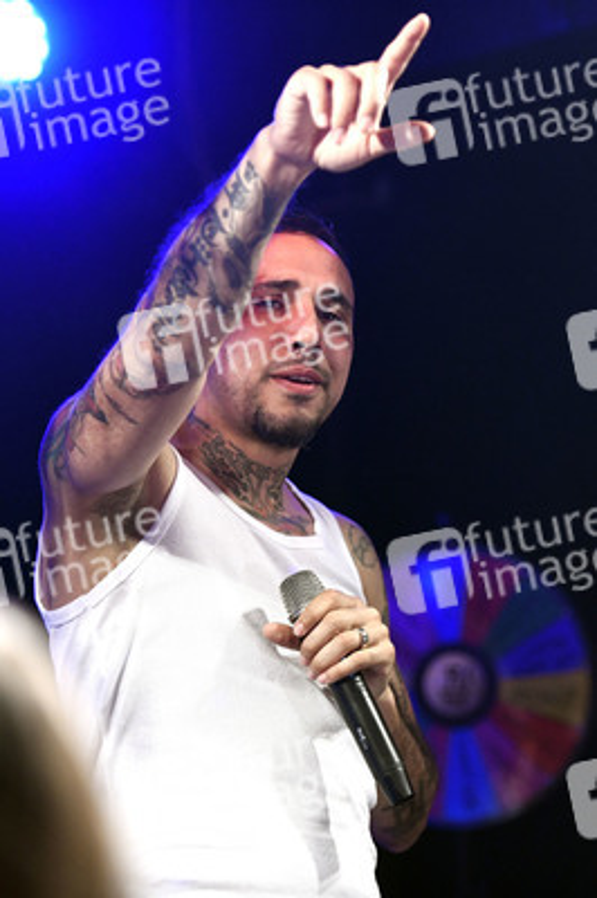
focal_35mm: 105
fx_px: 2616
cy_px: 449
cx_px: 298
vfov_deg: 19.5
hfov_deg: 13.0
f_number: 3.2
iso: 3200
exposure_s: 1/200
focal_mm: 105
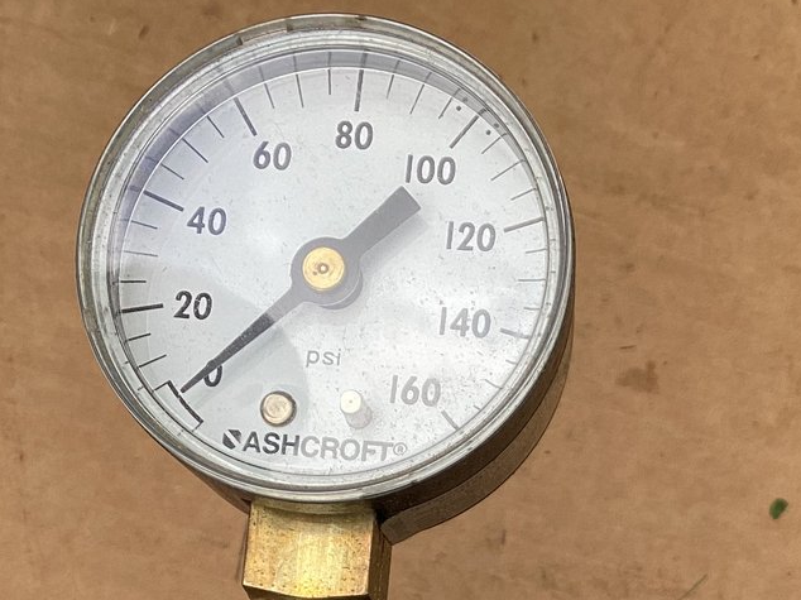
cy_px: 670
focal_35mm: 74
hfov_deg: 26.3
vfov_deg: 19.0
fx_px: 1712
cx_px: 491
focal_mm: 3.3
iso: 25
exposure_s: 1/305
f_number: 2.4
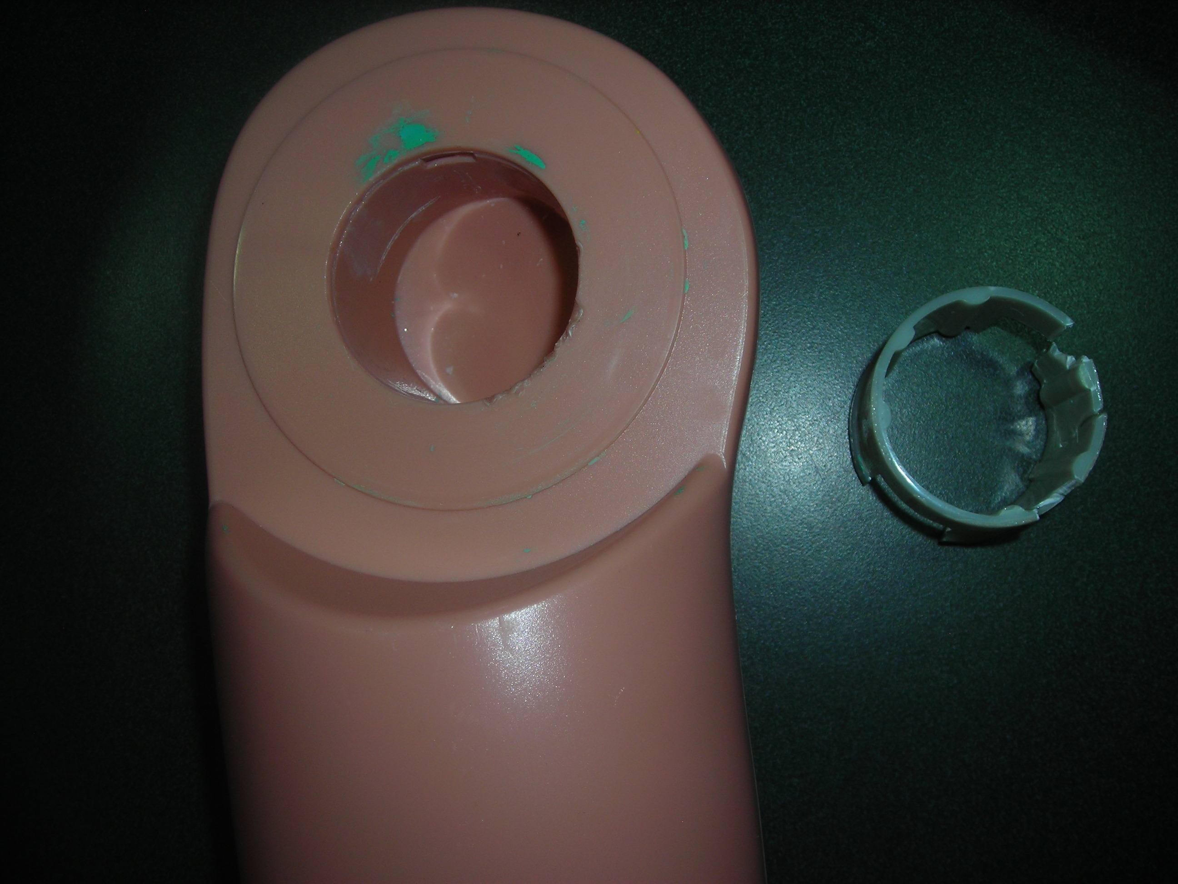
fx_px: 1293
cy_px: 442
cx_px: 589
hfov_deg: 49.0
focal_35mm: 38
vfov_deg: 37.7
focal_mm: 6.3
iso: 50
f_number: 3.2
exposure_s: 1/60.1
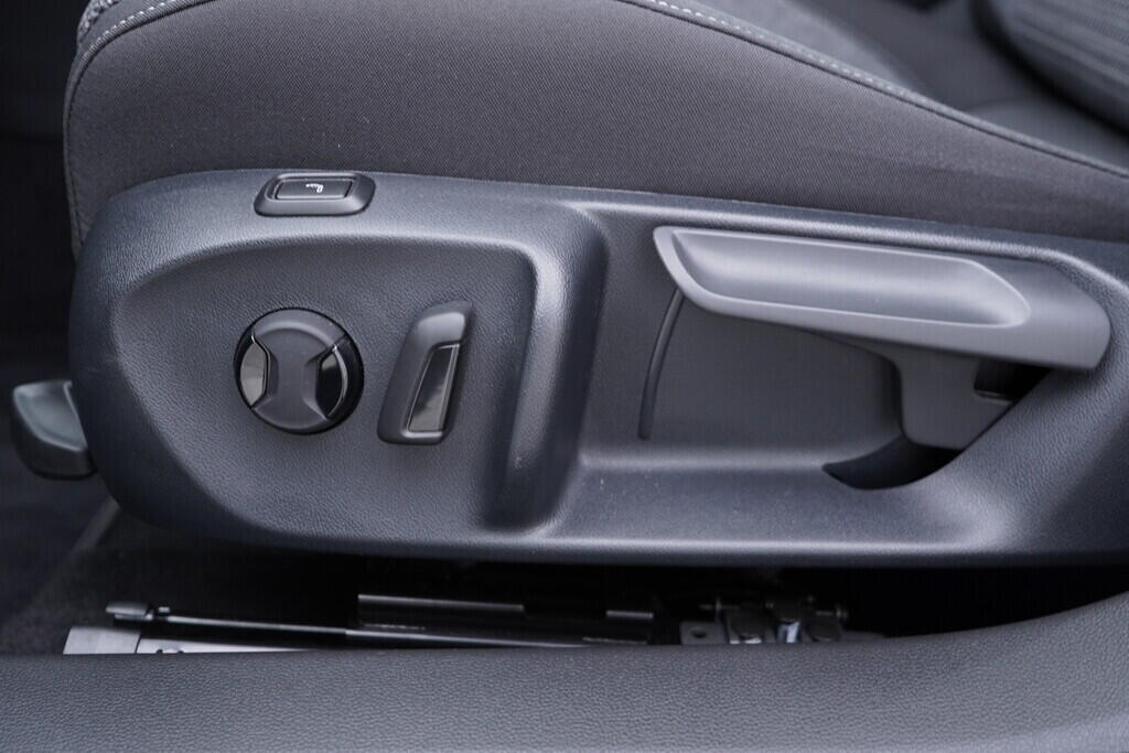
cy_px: 376
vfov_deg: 36.9
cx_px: 564
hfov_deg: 53.1
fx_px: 1129
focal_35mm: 36
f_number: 2.8
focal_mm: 24
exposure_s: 1/40
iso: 320
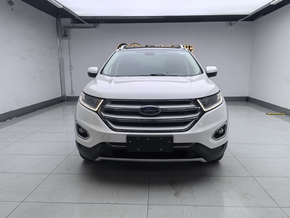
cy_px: 109
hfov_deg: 65.3
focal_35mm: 27
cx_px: 145
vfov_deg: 51.4
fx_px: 226
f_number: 2
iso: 50
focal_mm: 6.35
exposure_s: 1/100
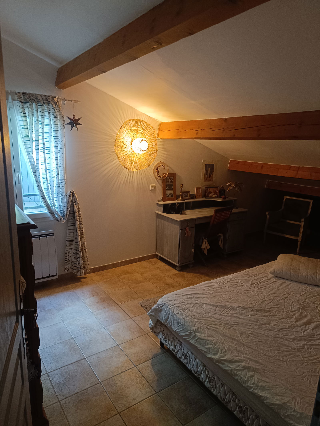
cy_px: 213
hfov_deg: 56.8
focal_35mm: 24
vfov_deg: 71.6
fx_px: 296
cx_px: 160
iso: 606
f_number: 1.88
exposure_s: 1/33.3
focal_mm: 5.59
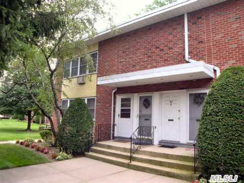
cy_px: 92
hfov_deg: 44.8
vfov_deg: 34.3
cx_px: 122
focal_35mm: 42
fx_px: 296
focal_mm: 9
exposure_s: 1/53
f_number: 2.9
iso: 100
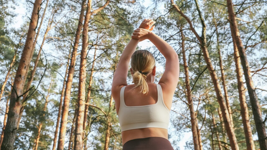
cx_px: 134
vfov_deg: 31.2
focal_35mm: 38
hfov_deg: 52.8
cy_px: 77
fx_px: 269
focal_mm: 24.3
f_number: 5.6
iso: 320
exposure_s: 1/160
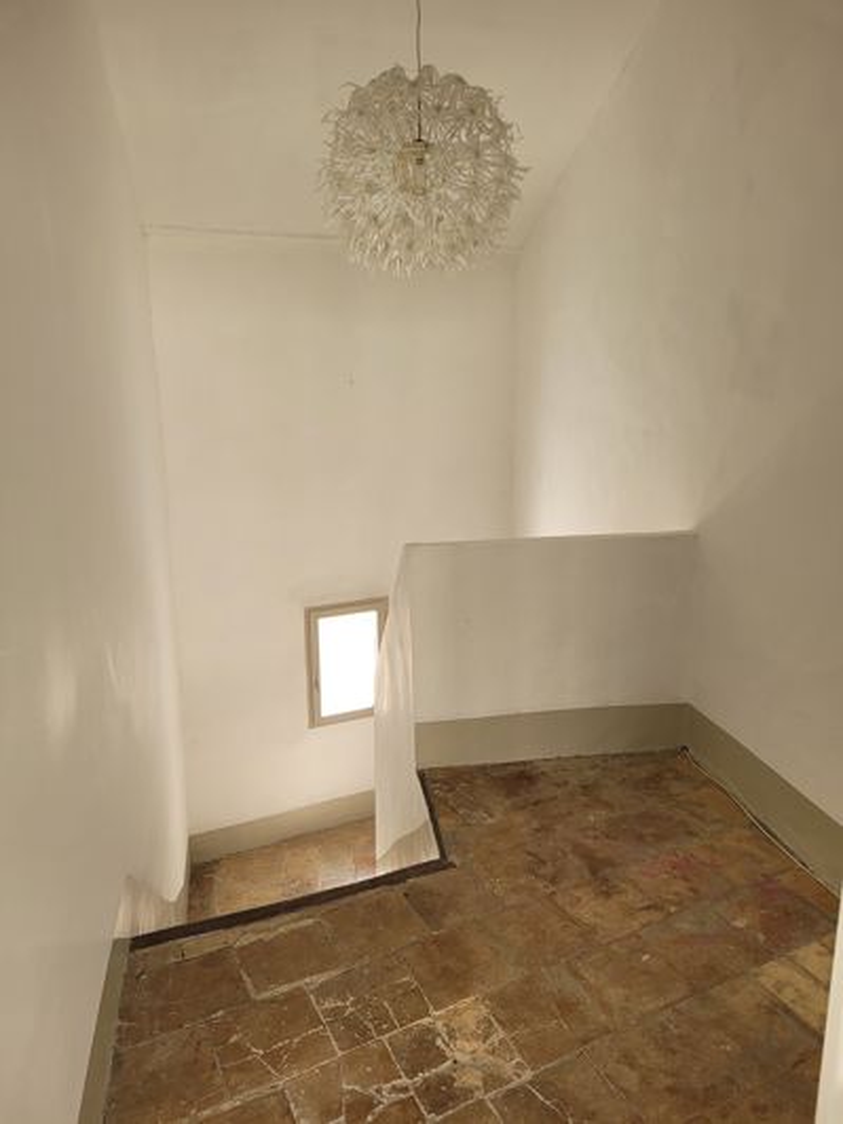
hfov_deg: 53.1
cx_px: 422
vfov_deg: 67.3
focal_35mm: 26
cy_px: 562
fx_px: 844
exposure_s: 1/100
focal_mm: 5.4
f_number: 1.8
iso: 100
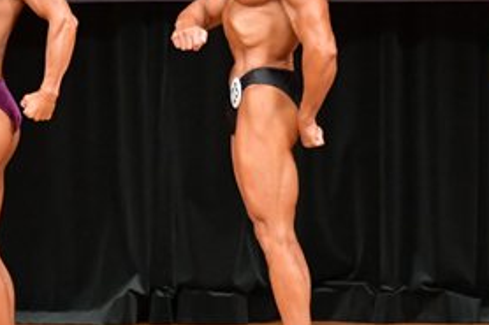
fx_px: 7643
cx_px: -13
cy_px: 91
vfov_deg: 2.4
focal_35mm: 563
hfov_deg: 3.7
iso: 6400
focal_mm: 135
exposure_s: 1/400
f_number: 5.6
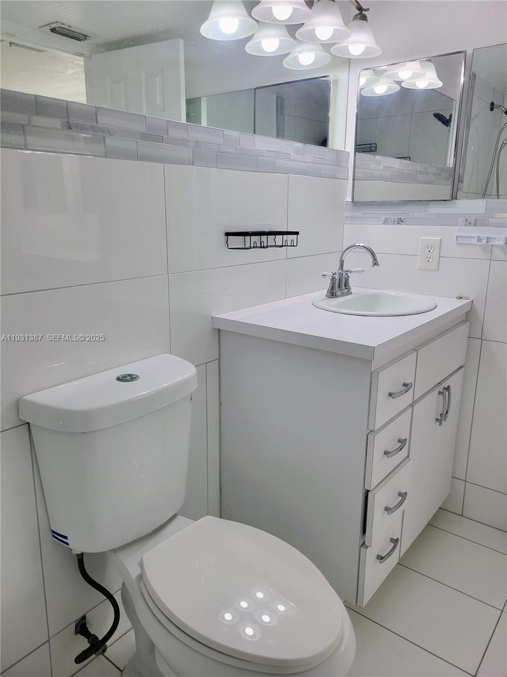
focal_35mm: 26
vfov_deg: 67.3
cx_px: 254
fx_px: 508
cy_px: 338
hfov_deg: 53.1
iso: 64
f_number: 1.8
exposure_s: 1/120
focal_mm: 5.4
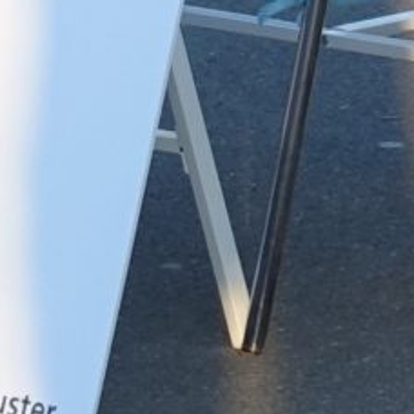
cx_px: -54
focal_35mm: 172
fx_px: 2327
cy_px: -127
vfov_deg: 10.0
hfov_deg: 10.0
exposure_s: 1/160
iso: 125
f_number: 4
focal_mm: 16.62
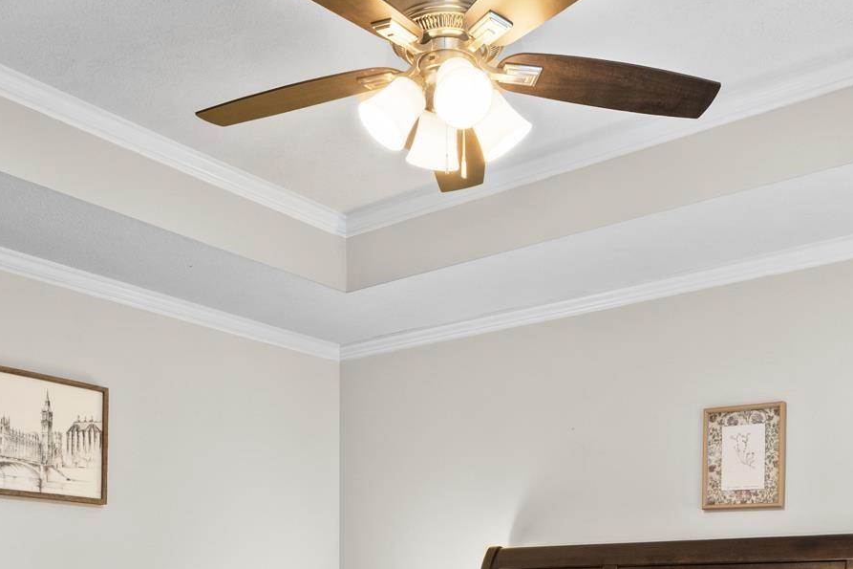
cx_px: 439
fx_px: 995
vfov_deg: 29.0
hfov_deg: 46.4
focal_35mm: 42
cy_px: 619
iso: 200
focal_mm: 10
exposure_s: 1/1.67
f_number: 9
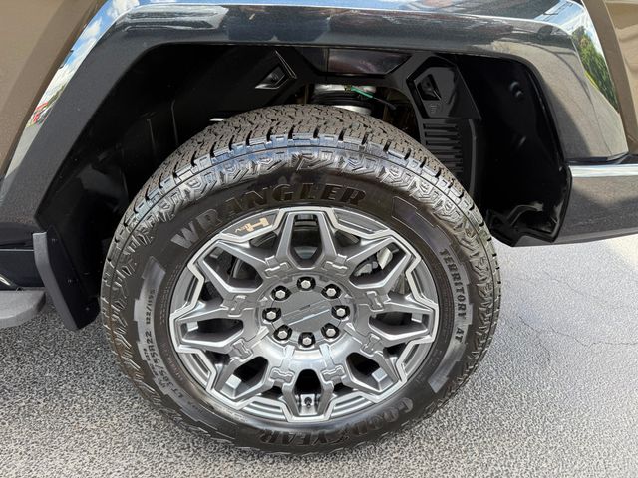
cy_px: 239
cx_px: 319
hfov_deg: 71.6
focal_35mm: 24
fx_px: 442
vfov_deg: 56.8
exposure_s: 1/254
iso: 64
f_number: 1.78
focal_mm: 6.76
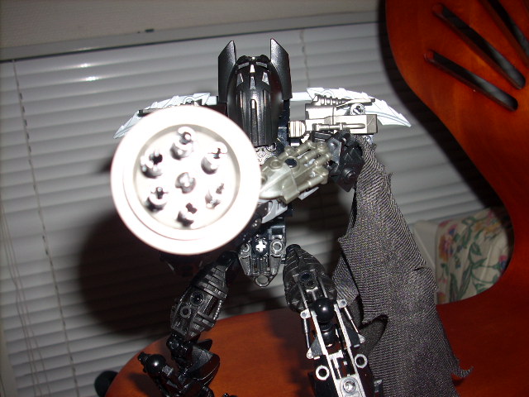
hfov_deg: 50.1
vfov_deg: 38.7
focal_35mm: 37
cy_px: 198
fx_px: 565
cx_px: 264
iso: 64
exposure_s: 1/60
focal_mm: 6.2
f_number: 2.8
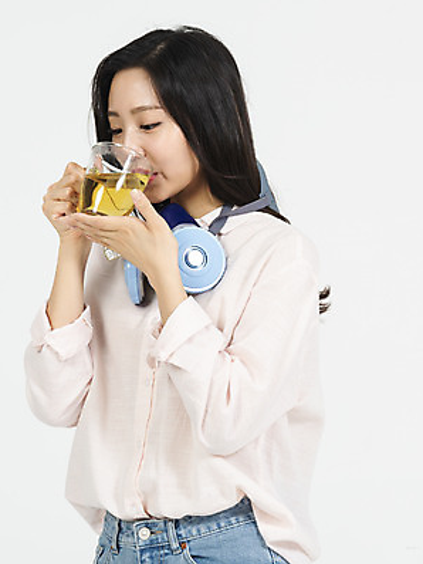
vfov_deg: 7.8
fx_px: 4136
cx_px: 275
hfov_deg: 5.9
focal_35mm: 254
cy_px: 283
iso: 100
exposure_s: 1/125
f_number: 13
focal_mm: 175
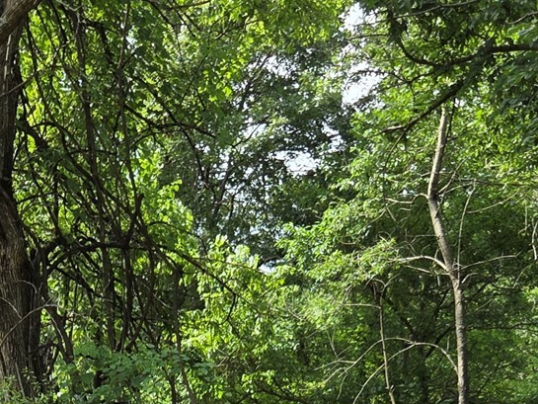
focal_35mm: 81
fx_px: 1259
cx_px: 206
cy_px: 696
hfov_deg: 24.1
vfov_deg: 15.9
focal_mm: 5.4
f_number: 1.8
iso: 80
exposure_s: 1/836
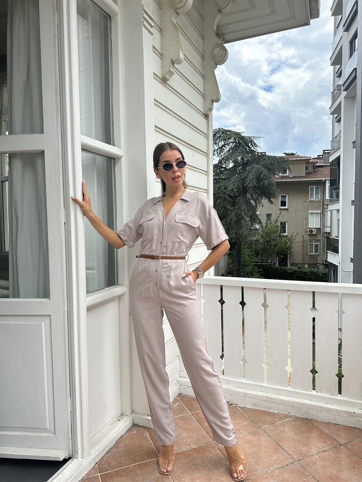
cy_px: 241
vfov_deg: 71.6
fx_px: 335
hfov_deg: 56.8
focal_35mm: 24
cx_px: 181
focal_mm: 6.86
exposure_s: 1/3058
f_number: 1.78
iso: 80
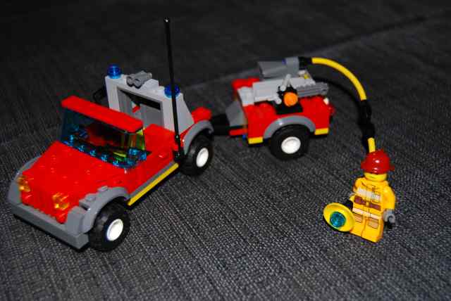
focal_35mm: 46
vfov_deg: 29.0
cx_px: 226
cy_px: 150
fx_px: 583
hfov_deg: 42.3
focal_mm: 31
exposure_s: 1/60
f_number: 4.5
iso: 200
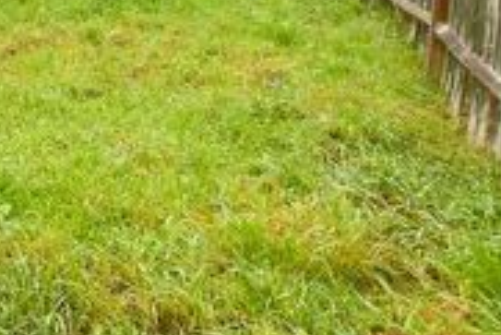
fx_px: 808
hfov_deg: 22.4
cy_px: -107
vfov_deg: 21.1
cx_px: -376
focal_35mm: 58
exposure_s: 1/160
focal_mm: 10
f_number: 8
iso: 320
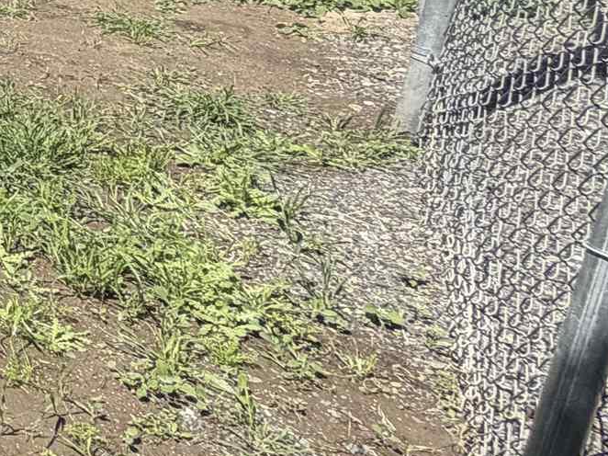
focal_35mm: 65
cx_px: -692
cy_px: -179
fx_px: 1141
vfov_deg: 20.2
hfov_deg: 17.5
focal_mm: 2.22
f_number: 2.2
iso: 32
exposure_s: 1/770
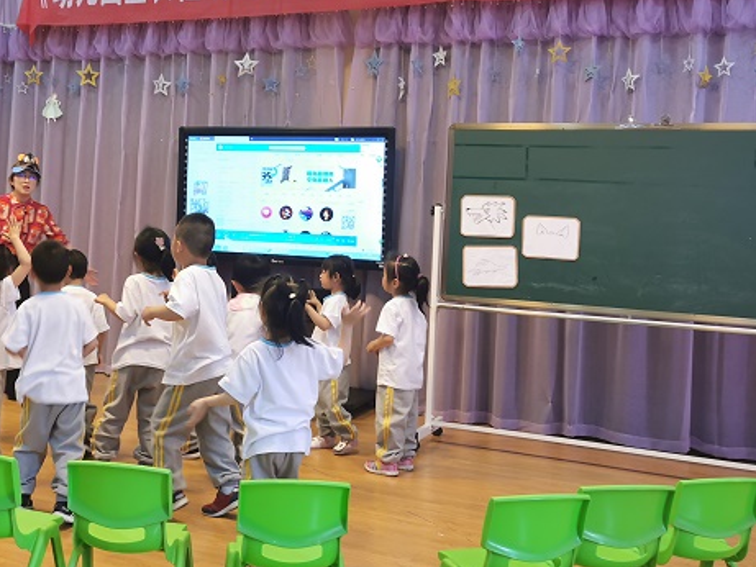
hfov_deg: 43.2
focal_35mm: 43
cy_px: 211
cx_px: 253
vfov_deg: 33.4
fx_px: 939
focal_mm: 5.58
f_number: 1.8
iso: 125
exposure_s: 1/50
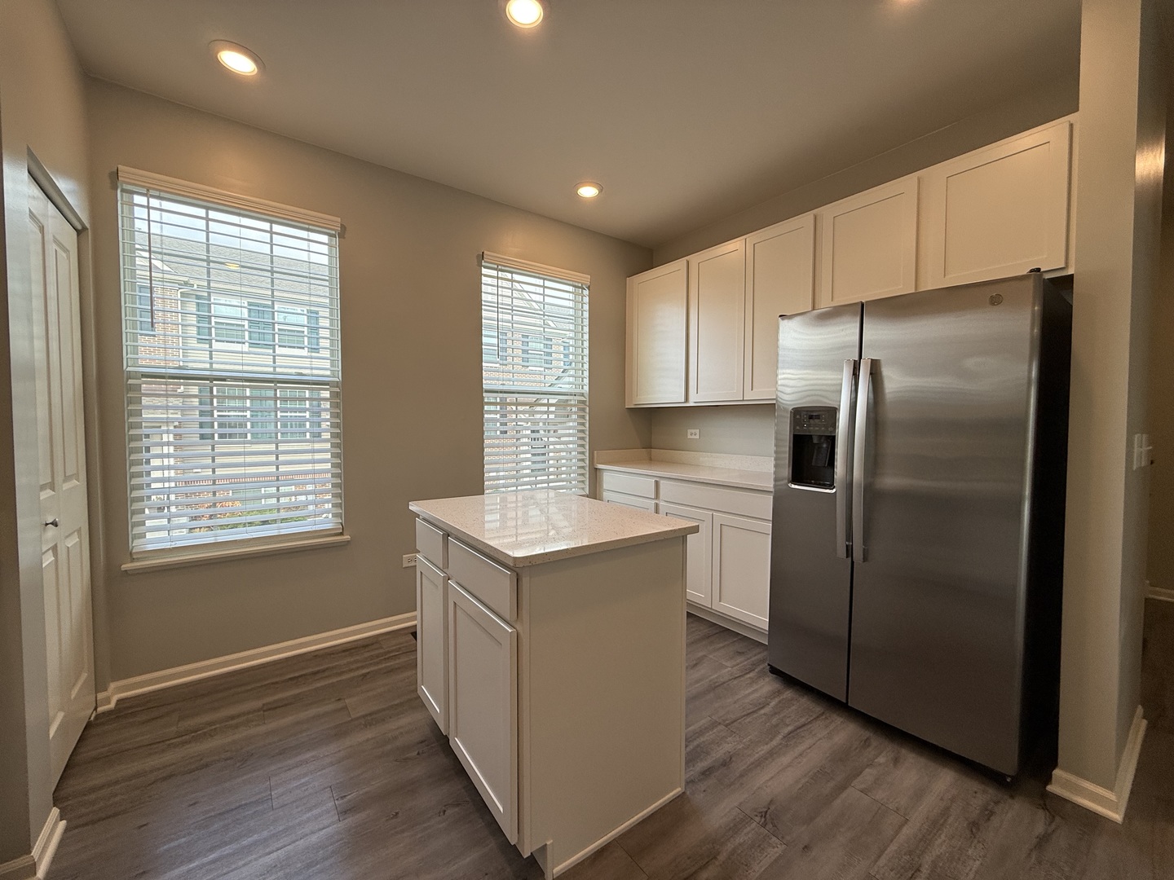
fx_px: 475
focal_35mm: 14
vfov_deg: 85.7
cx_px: 587
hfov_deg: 102.1
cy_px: 440
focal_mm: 2.22
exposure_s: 1/120
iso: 64
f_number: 2.2
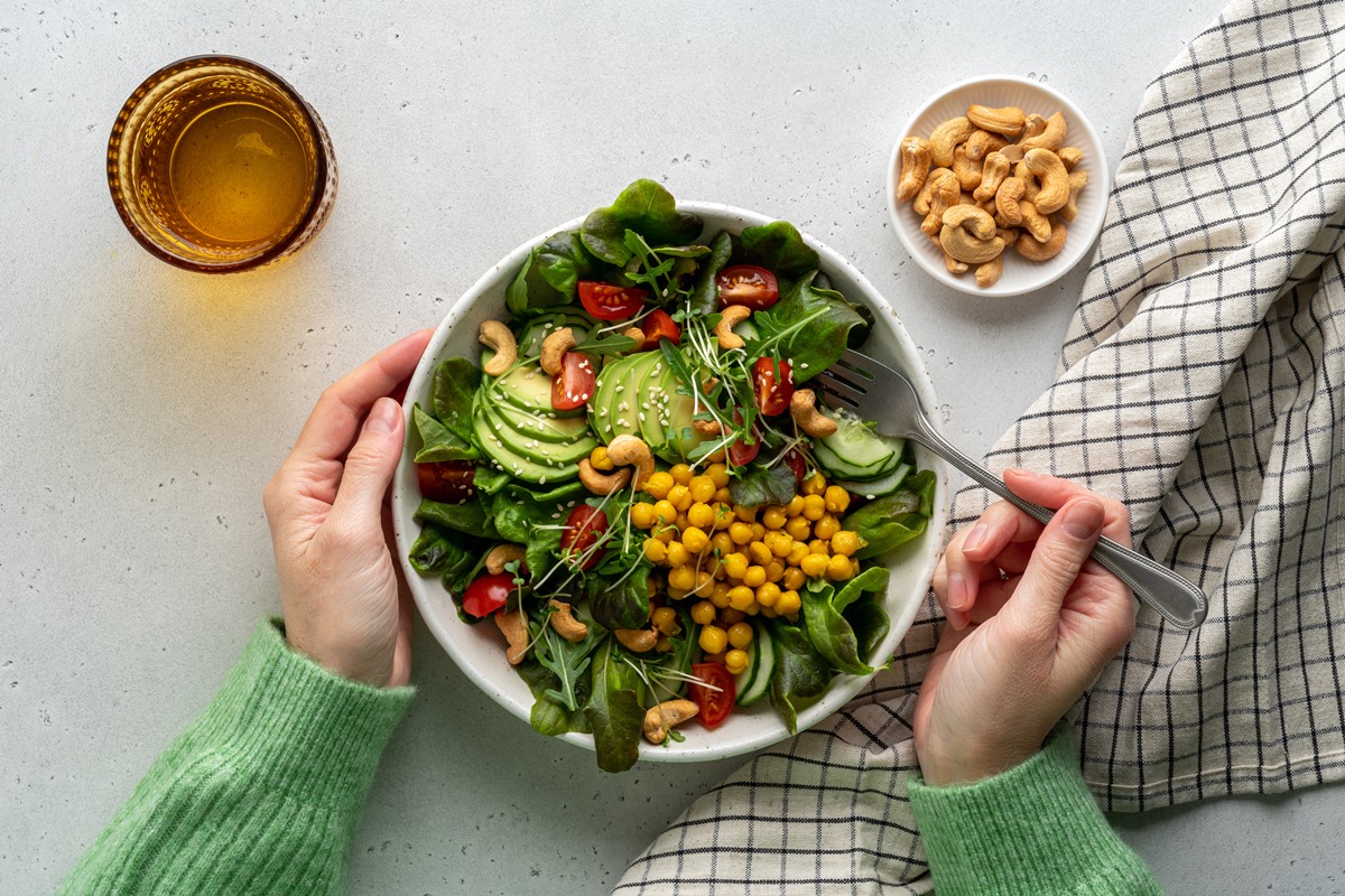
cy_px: 448
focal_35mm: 88
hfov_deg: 23.1
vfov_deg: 15.5
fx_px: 3288
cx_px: 672
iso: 200
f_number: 16
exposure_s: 1/125
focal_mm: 88
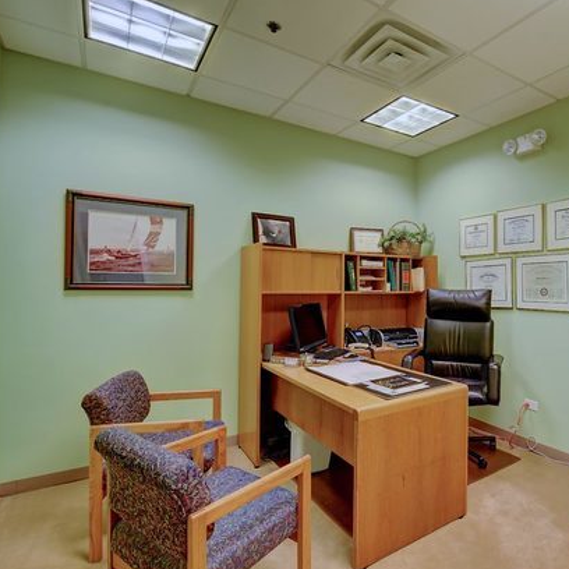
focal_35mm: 20
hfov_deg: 72.1
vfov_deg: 74.8
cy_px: 286
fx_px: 372
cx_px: 389
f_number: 6.3
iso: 320
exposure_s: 1/13
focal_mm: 15
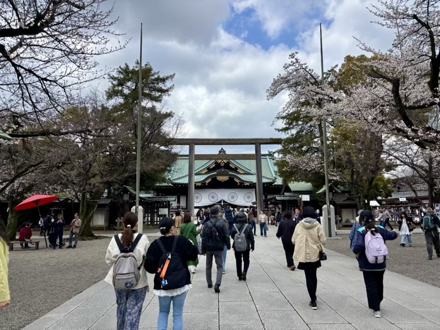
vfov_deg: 53.1
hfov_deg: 67.3
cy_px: 165
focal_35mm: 26
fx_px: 330
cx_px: 220
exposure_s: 1/3311
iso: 50
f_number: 1.6
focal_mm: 5.96
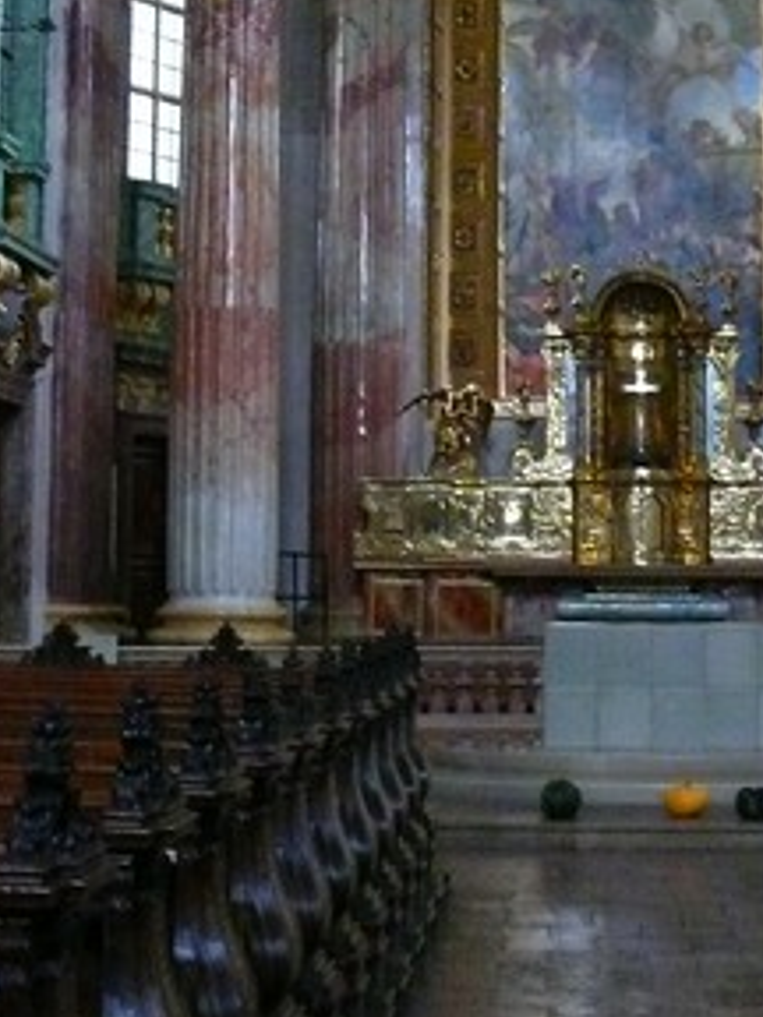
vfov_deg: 21.3
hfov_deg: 16.2
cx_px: 459
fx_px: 2674
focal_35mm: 91
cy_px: 212
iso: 800
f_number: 2.8
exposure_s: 1/15
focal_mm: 7.4
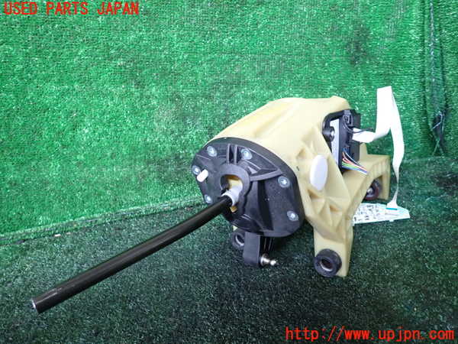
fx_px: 331
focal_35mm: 25
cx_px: 229
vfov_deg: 54.9
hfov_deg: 69.4
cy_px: 172
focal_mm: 4.5
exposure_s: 1/30
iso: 250
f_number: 2
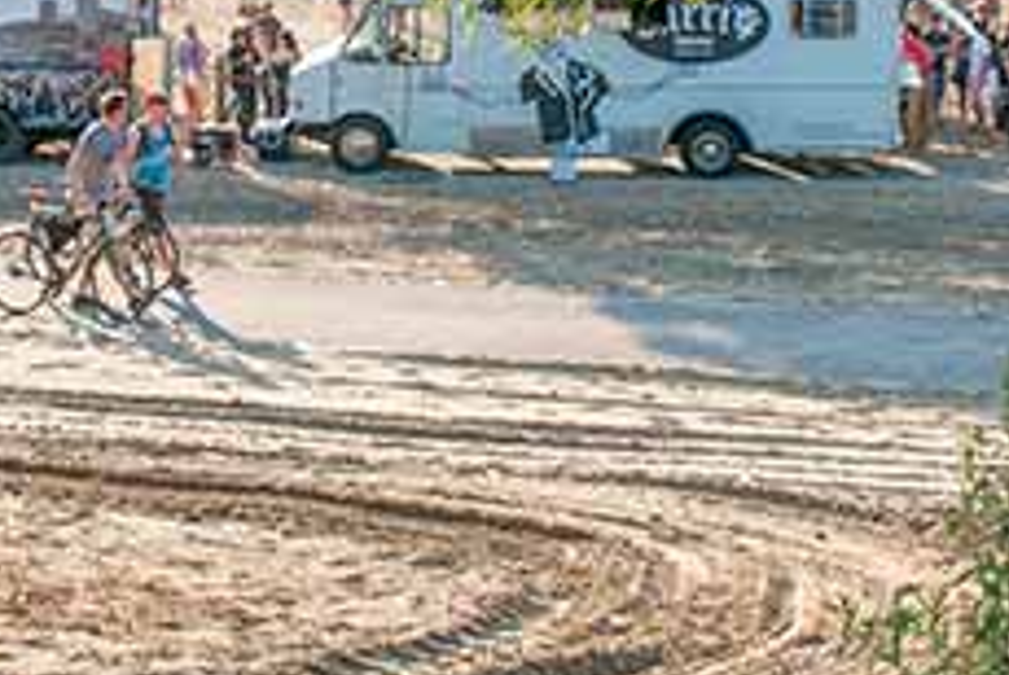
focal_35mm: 121
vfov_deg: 11.3
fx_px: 3396
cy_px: 11
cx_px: 601
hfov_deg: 16.9
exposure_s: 1/400
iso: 200
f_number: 8
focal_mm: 32
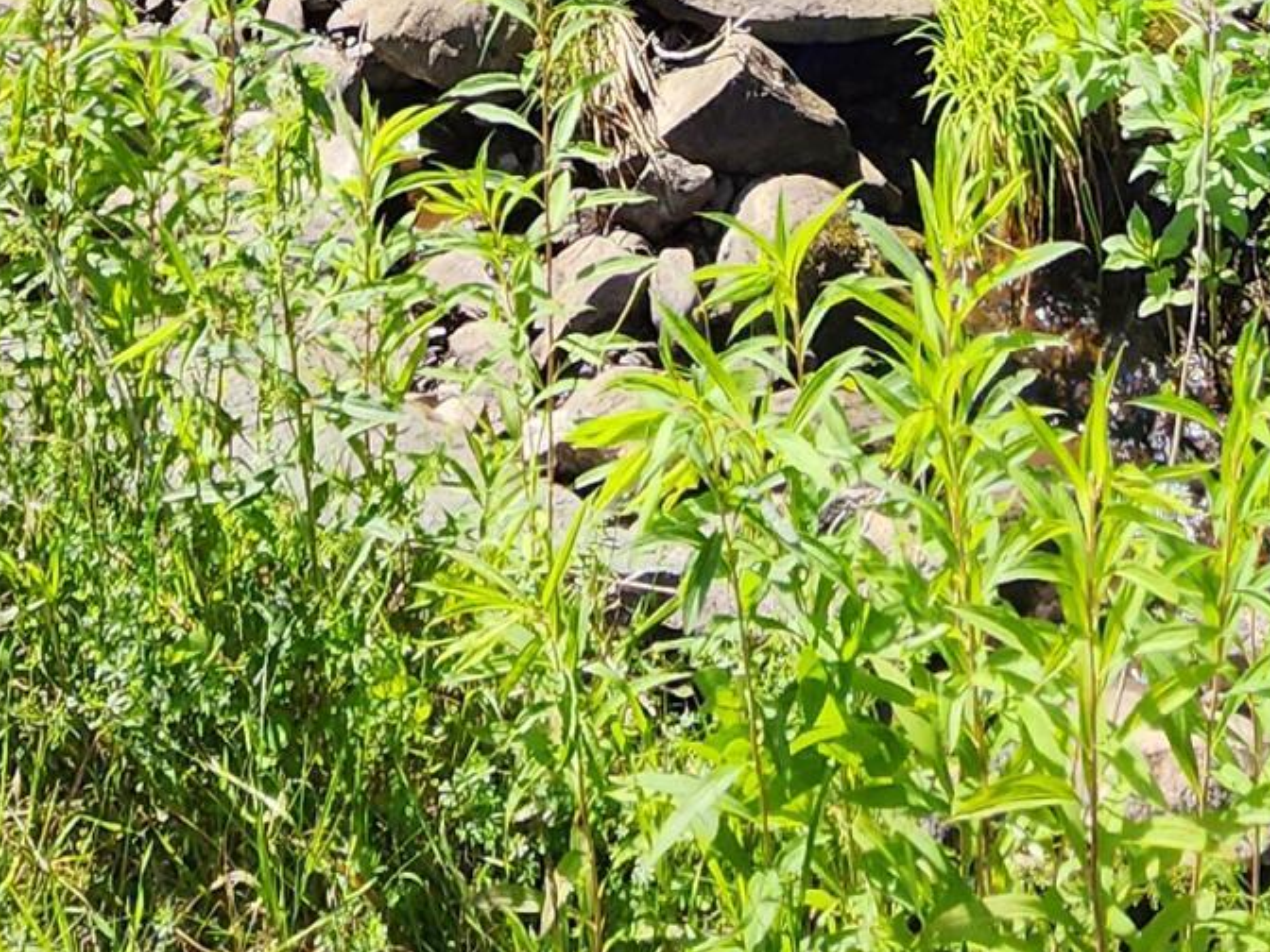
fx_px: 2128
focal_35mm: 58
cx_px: 801
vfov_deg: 16.9
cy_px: -1060
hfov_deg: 33.1
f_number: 2.2
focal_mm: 2.2
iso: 50
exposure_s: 1/833
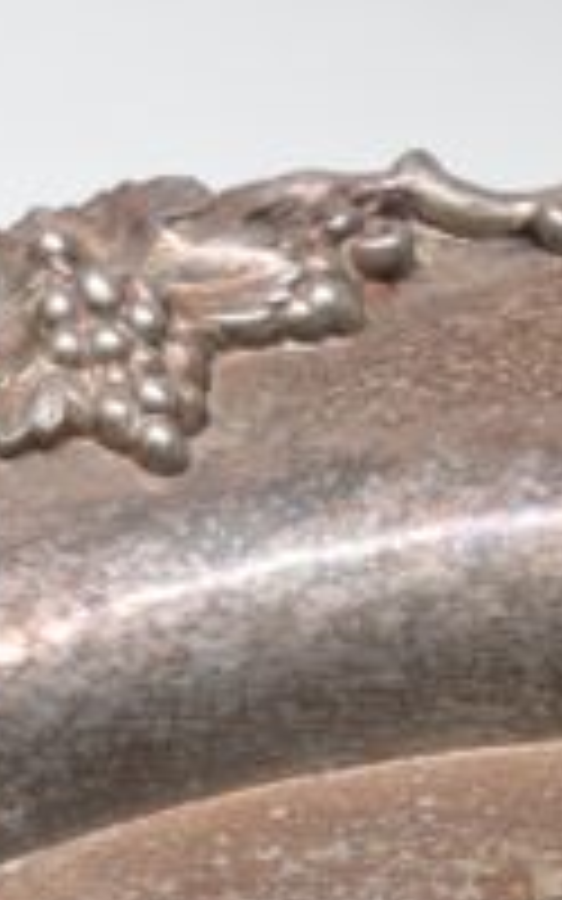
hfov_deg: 4.8
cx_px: -499
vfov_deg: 7.8
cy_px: 668
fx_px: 6608
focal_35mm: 270
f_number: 5.6
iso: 800
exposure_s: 1/125
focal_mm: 55
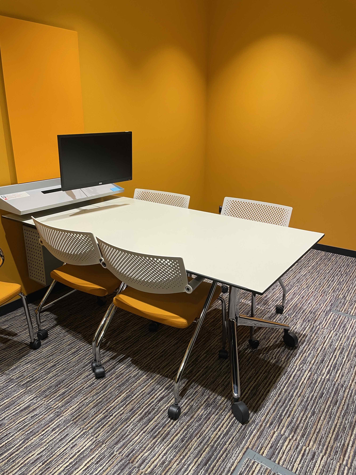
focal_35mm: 26
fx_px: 357
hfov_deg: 53.1
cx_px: 178
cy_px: 238
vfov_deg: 67.3
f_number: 1.6
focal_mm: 4.2
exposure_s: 1/50
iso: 80
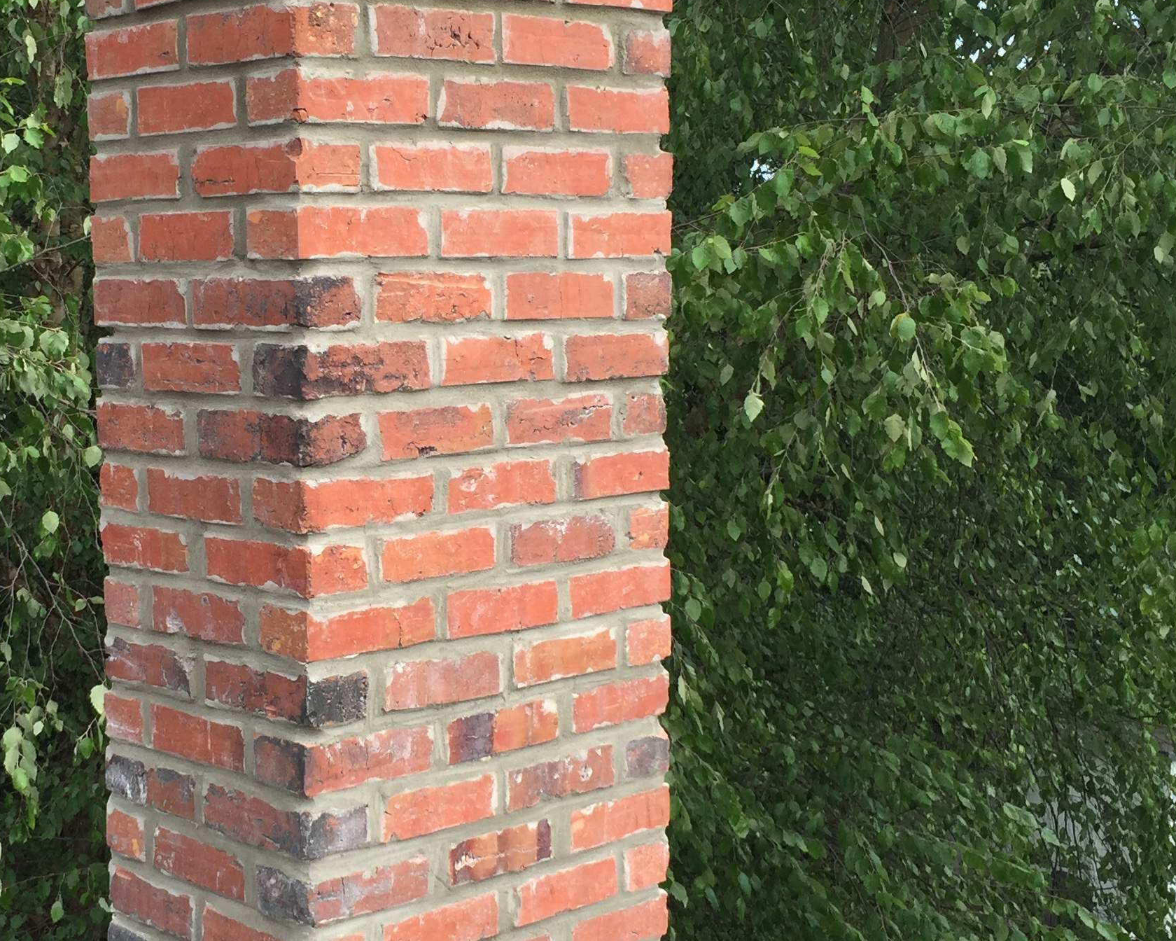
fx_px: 1914
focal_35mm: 55
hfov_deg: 33.6
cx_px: 326
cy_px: 461
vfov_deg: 27.6
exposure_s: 1/542
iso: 32
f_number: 2.2
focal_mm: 4.15
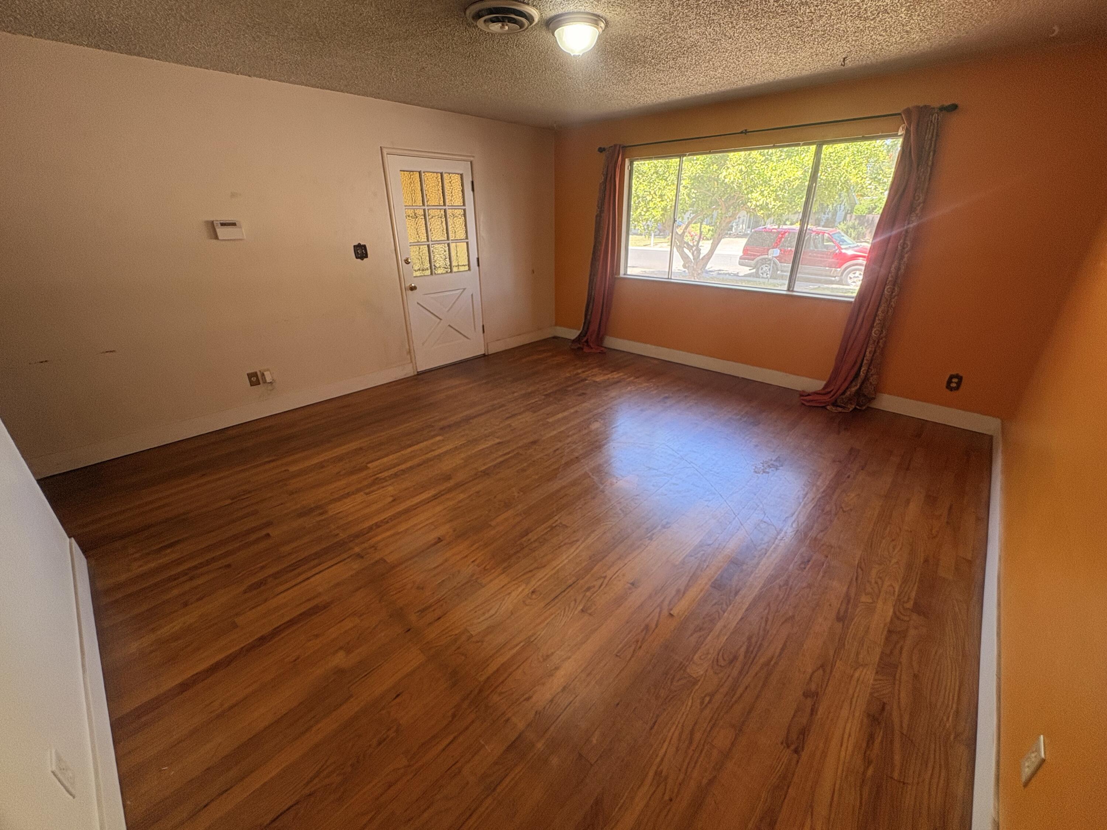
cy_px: 415
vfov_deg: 85.7
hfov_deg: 102.1
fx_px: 448
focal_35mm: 14
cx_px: 554
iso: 100
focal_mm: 2.22
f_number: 2.2
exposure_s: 1/120
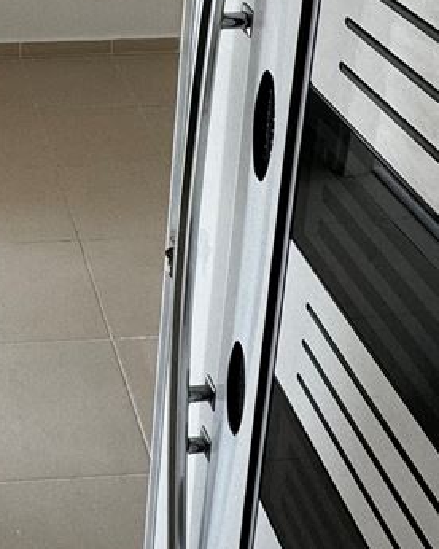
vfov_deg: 29.2
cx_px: -70
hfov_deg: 24.5
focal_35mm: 57
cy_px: -81
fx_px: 926
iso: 100
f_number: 2.2
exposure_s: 1/100
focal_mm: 2.22
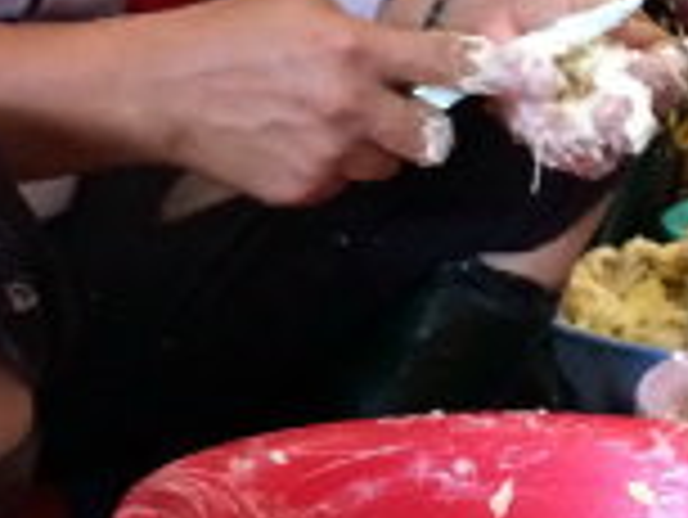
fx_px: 2506
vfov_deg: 11.5
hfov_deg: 15.3
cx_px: 722
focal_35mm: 126
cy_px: -104
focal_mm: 4.15
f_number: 2.2
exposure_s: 1/30
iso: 250
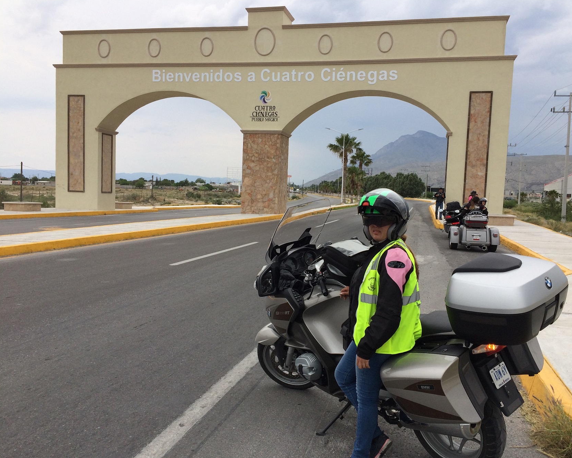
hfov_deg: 57.1
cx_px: 311
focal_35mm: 31
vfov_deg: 47.1
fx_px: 525
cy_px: 231
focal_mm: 4.15
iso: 32
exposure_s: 1/2283
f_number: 2.2
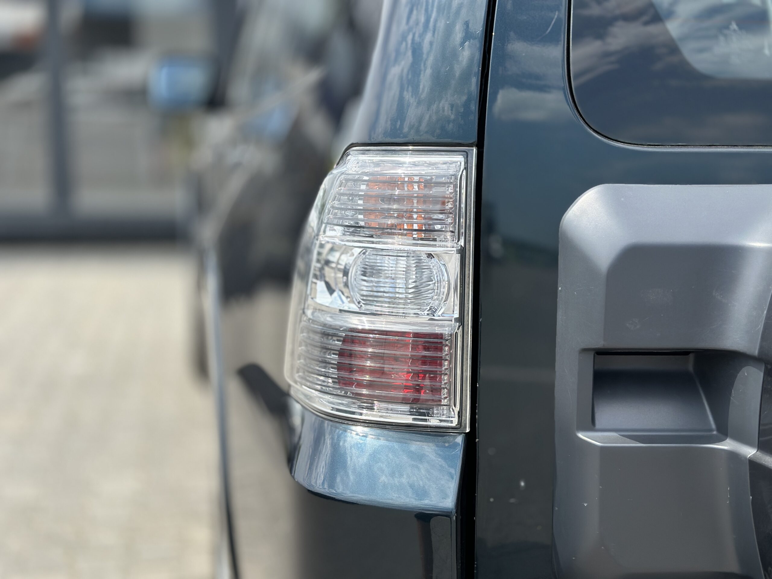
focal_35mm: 48
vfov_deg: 30.3
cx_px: 386
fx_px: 1070
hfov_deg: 39.7
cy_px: 290
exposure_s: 1/3472
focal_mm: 6.86
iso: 100
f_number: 1.78
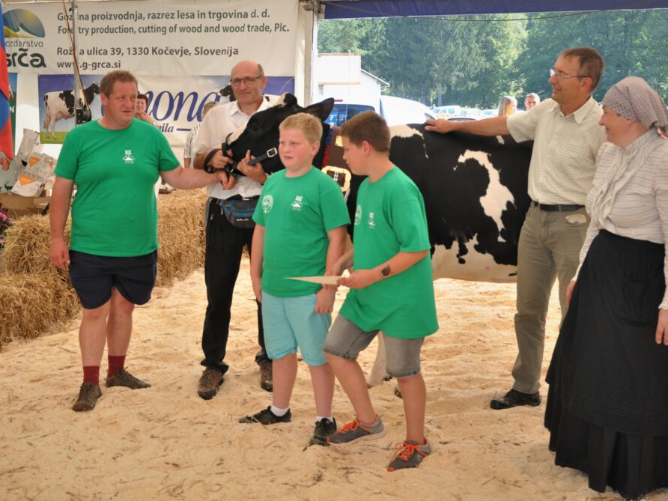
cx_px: 342
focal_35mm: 43
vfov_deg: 33.6
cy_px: 249
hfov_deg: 43.8
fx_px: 830
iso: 200
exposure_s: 1/125
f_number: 5.6
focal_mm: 26
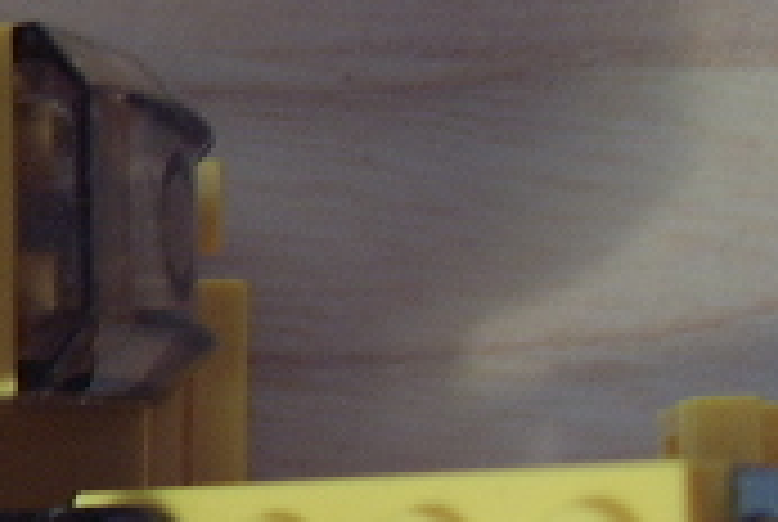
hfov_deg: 16.8
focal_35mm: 119
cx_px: -27
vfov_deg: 11.5
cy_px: 432
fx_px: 2576
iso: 100
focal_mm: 8.13
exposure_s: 1/21
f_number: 2.7
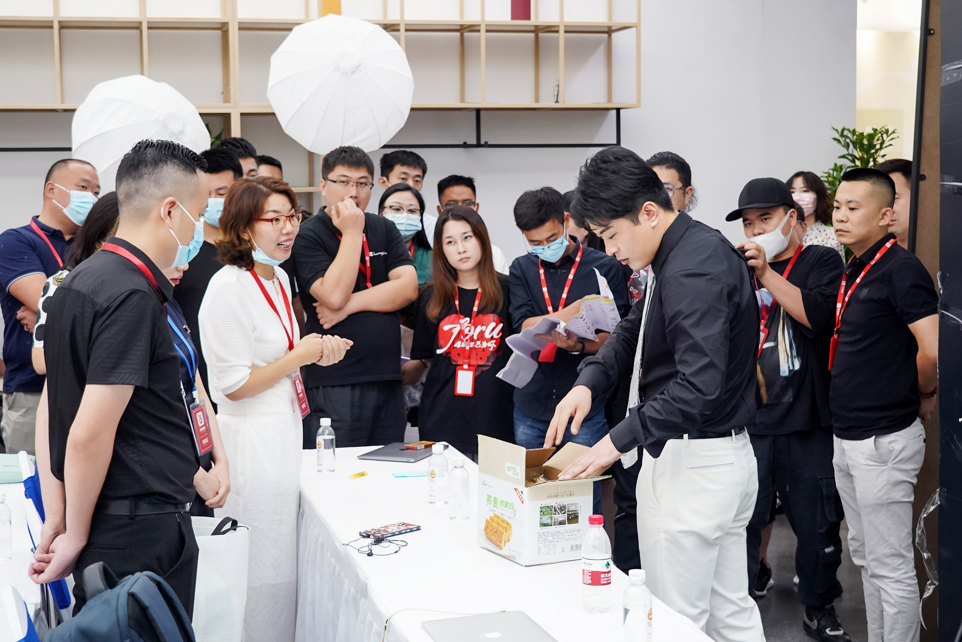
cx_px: 481
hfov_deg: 35.1
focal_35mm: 57
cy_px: 321
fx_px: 1523
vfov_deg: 23.8
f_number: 4
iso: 2000
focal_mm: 38
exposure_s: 1/160
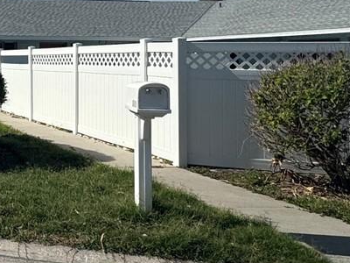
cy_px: 53
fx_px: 566
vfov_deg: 25.7
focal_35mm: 56
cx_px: -148
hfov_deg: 26.7
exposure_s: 1/3906
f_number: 2.2
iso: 50
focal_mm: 2.22
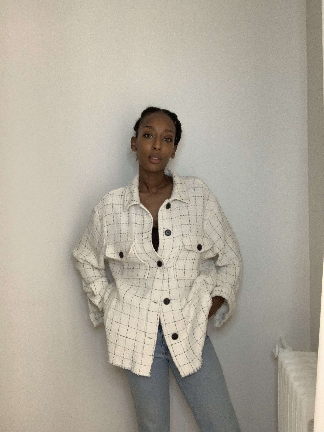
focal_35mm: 32
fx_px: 399
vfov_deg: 56.8
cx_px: 162
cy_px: 216
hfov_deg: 44.2
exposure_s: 1/54
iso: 320
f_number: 2.2
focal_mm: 2.87
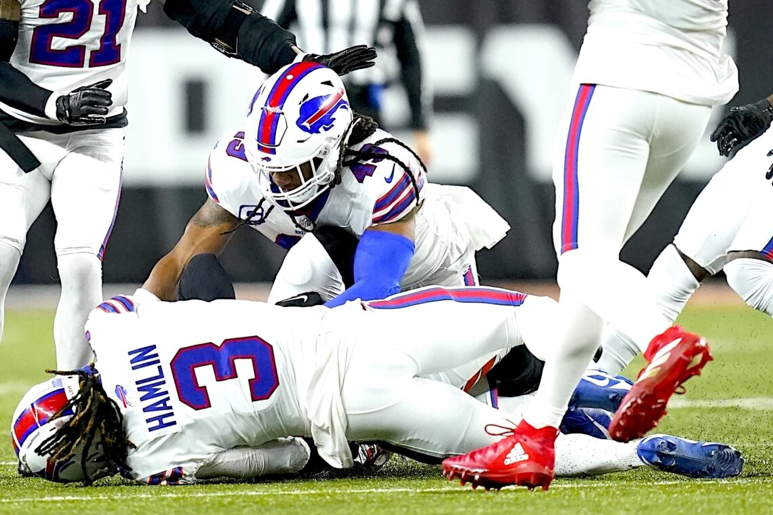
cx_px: 386
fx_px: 8588
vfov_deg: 3.4
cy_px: 258
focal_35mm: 400
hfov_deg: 5.2
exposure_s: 1/3200
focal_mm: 400
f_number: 2.8
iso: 6400
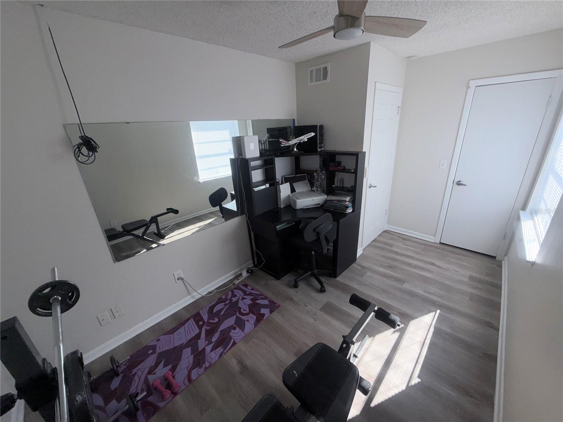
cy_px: 211
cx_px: 282
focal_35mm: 14
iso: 16
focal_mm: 2.22
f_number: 2.2
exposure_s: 1/121
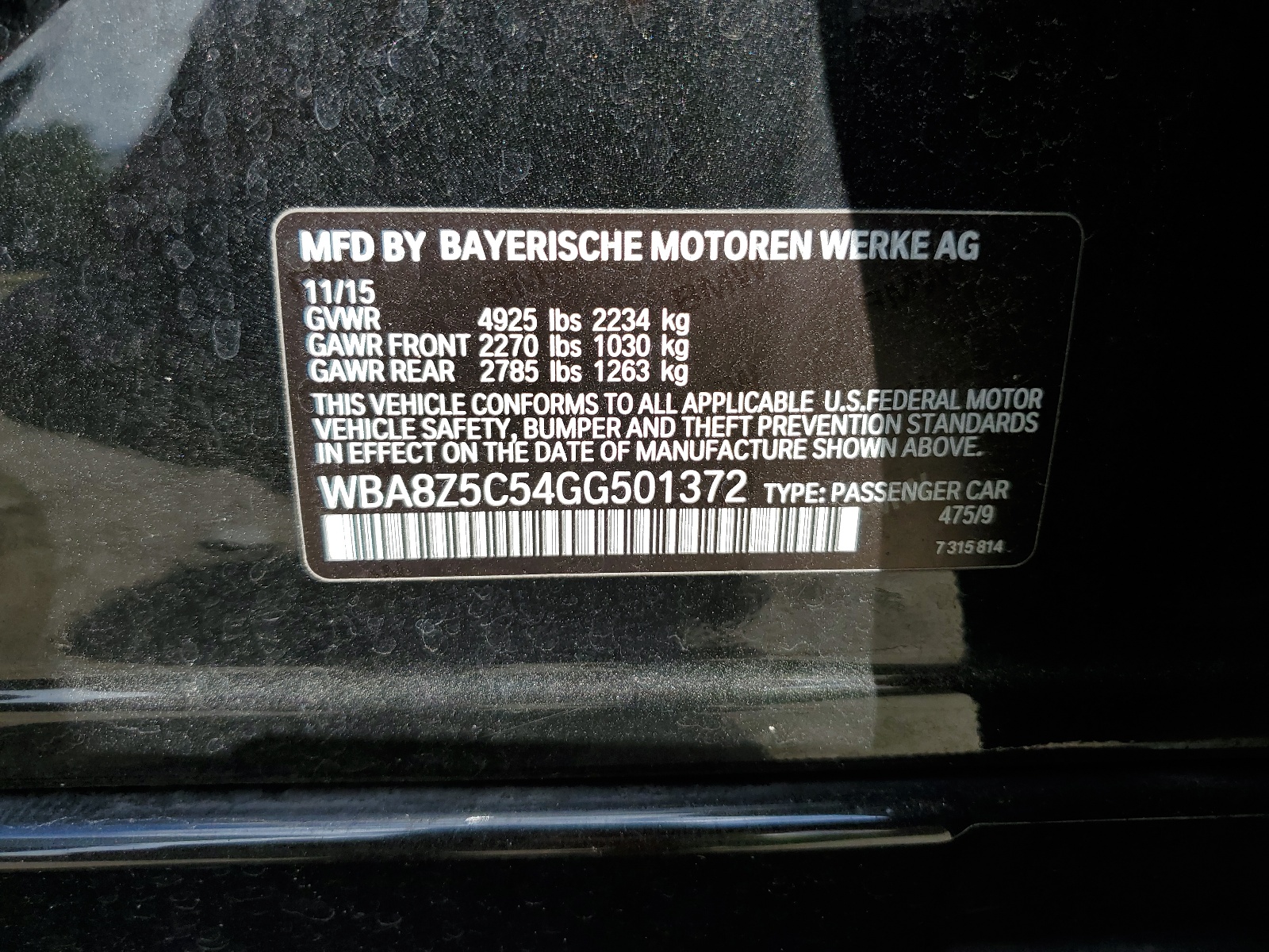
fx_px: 953
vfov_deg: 53.1
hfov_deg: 67.3
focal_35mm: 26
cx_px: 634
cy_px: 476
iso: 50
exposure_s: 1/1250
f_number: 1.5
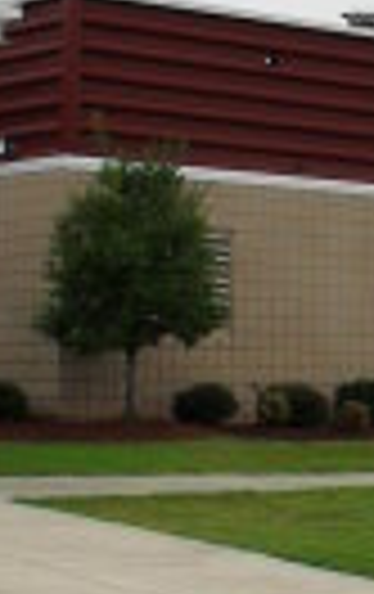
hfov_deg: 10.1
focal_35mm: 126
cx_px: 593
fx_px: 2046
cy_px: 477
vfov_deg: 16.4
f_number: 3.2
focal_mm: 6.3
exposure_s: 1/350
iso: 100
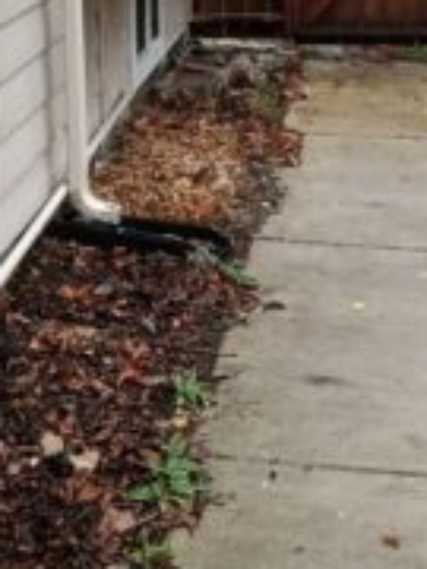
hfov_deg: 19.1
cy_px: -74
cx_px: 136
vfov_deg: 23.6
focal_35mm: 77
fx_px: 1266
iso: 80
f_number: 1.8
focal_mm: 3.98
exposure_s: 1/60
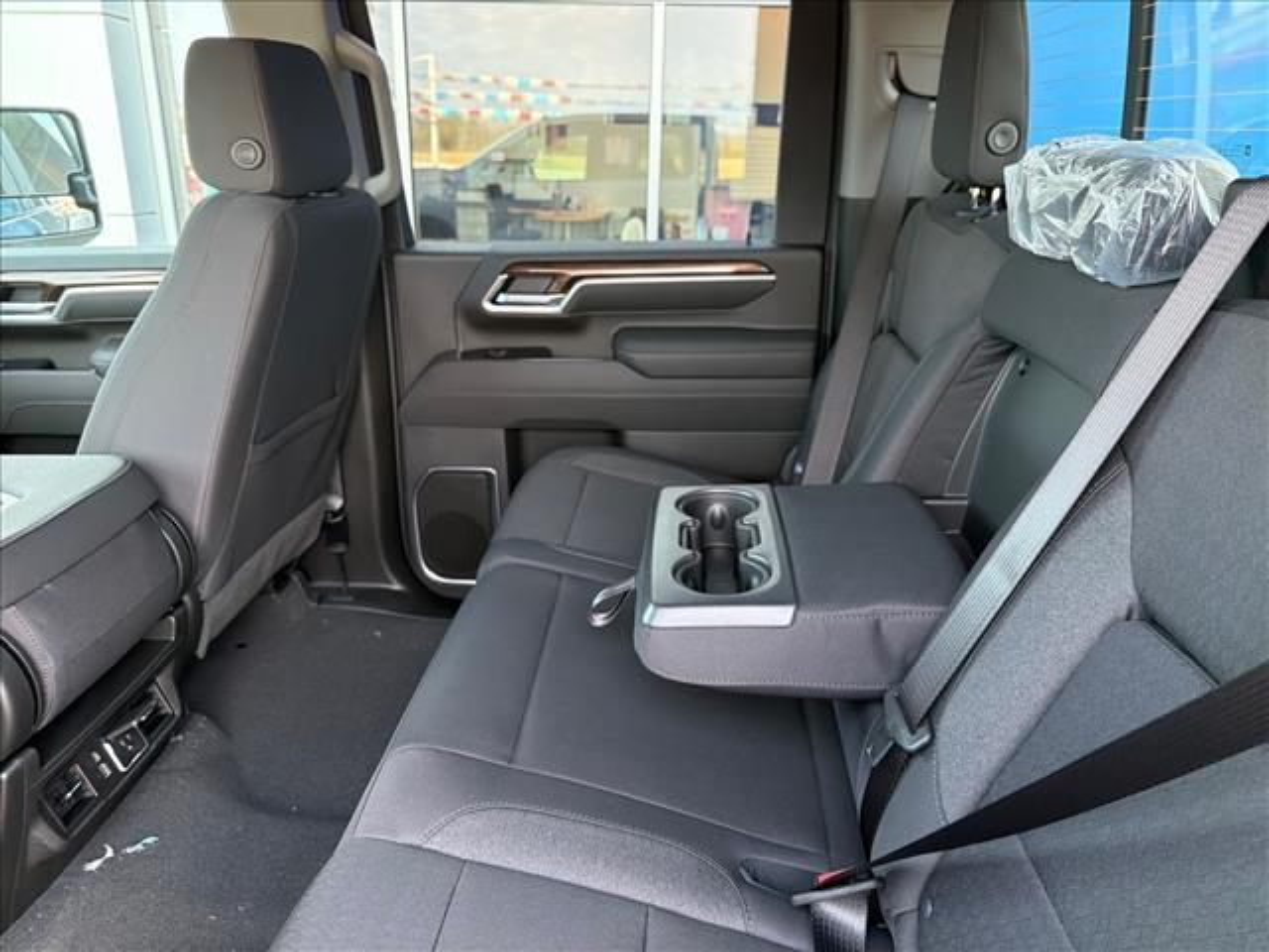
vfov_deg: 56.8
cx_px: 634
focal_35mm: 24
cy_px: 476
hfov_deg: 71.6
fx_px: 880
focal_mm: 6.76
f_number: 1.78
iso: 200
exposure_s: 1/72
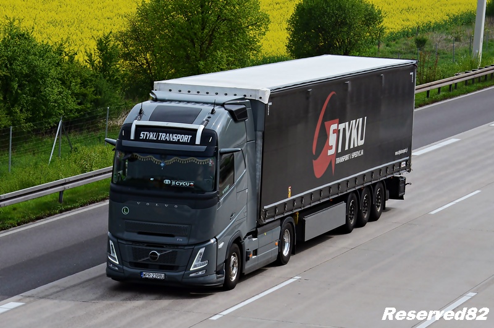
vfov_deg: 9.9
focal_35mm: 138
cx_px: 247
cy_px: 164
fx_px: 1890
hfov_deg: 14.9
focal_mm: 92
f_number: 10
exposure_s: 1/1250
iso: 800
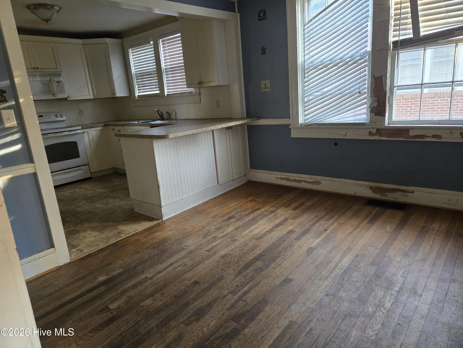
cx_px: 232
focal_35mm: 23
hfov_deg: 73.9
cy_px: 174
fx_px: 308
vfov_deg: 58.9
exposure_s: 1/120
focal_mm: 5.4
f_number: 1.8
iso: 400
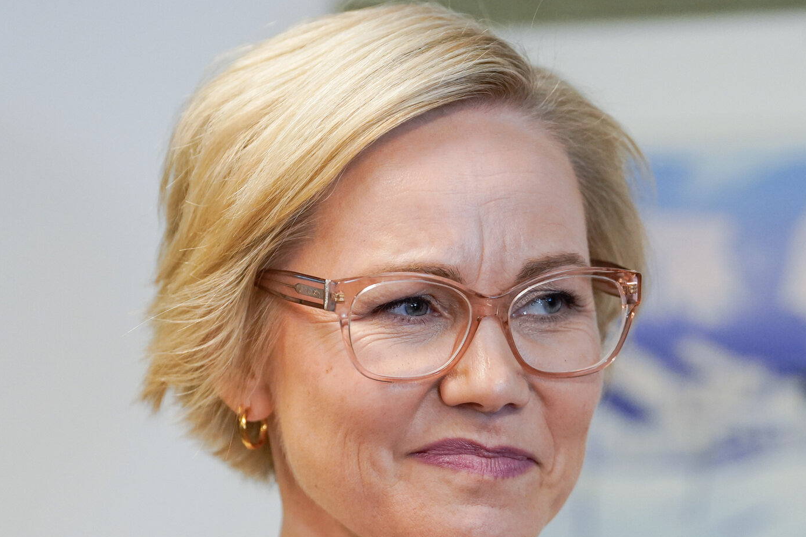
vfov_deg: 5.5
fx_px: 5551
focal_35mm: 248
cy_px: 350
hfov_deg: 8.3
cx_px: 433
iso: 2500
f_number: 3.5
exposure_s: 1/400
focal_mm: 171
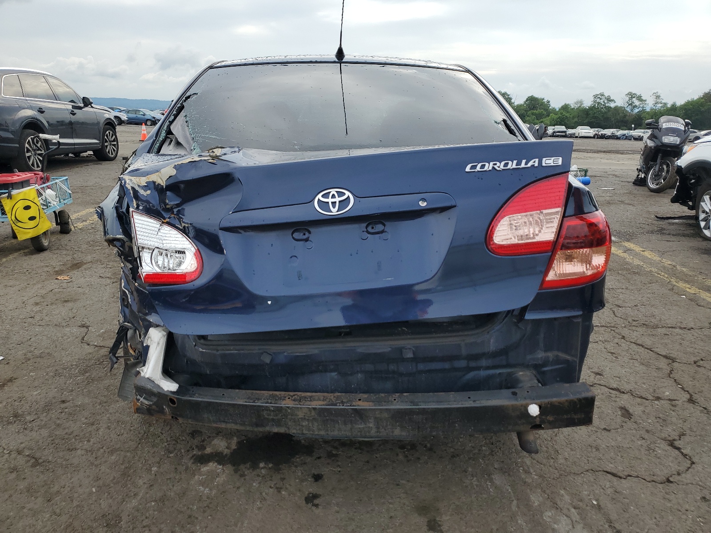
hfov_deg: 67.3
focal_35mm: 26
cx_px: 356
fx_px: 534
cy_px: 266
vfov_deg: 53.1
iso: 50
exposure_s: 1/1667
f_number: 1.5
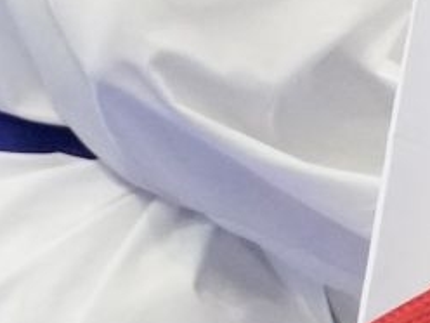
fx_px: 24956
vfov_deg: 0.7
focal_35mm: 2009
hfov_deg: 1.0
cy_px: -332
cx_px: 725
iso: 4000
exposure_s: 1/1000
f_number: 2.8
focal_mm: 192
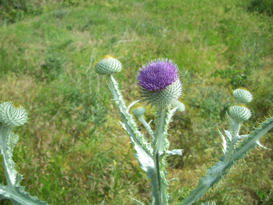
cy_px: 102
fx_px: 292
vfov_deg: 38.7
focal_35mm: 37
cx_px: 136
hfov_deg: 50.1
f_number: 2.8
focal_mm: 7.8
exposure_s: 1/320
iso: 64
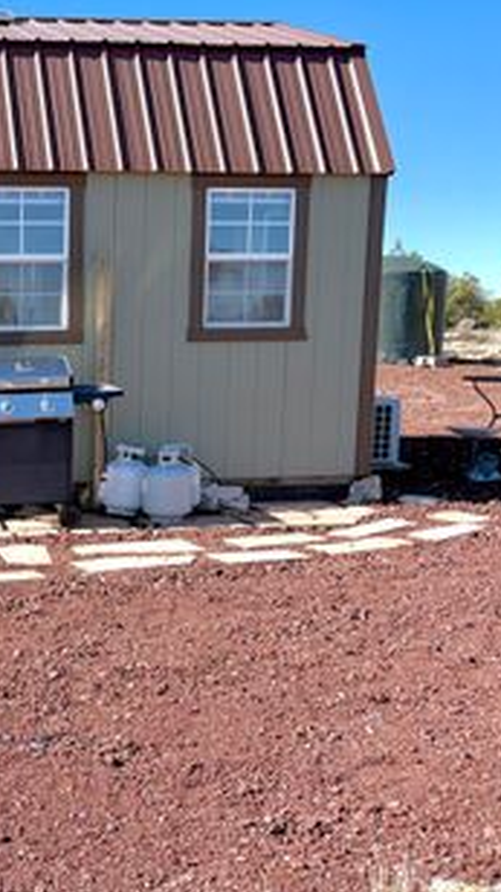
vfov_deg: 44.5
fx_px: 1088
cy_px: 514
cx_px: -52
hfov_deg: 24.2
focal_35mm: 46
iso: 50
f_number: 1.6
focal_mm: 5.96
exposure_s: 1/2865
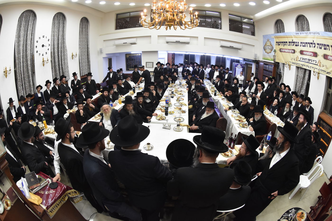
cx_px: 166
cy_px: 110
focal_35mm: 16
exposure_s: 1/125
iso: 1600
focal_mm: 10.5
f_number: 5.6
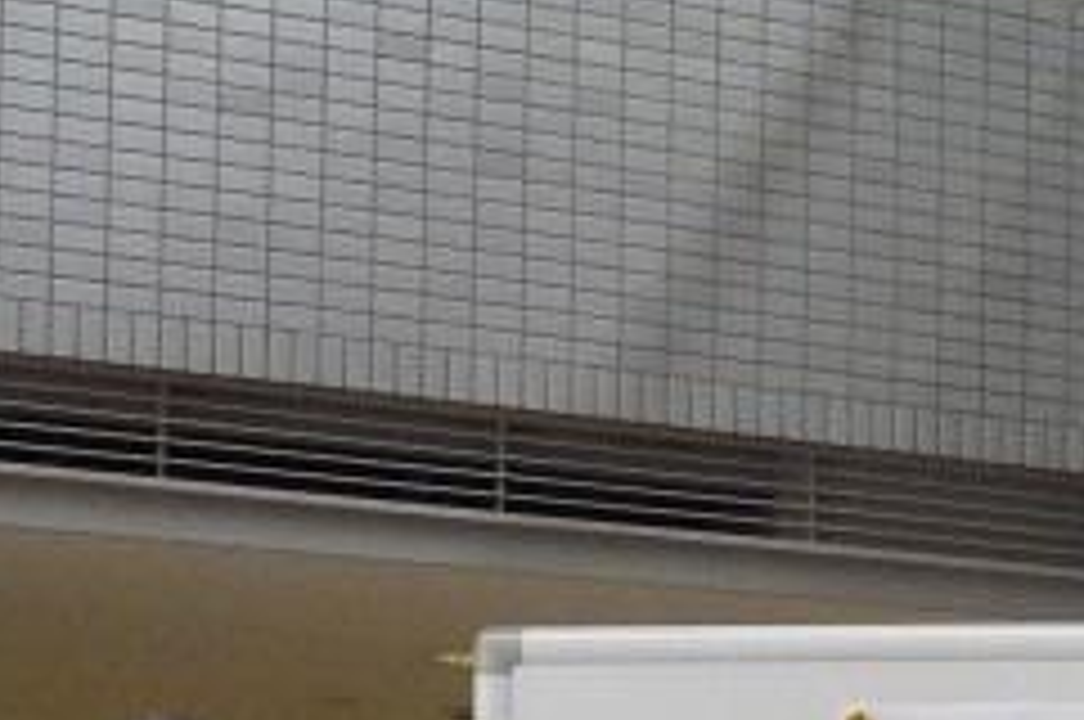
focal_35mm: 147
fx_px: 4420
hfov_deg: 13.2
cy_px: 981
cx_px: 1619
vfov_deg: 9.1
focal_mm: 6.2
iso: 500
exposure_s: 1/50
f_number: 3.4
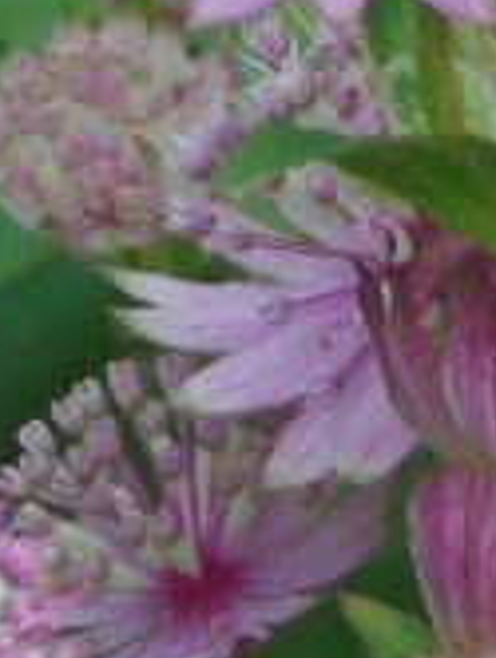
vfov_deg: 2.6
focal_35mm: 750
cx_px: 940
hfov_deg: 2.0
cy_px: 230
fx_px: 14292
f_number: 6.4
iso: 400
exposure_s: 1/125
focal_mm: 23
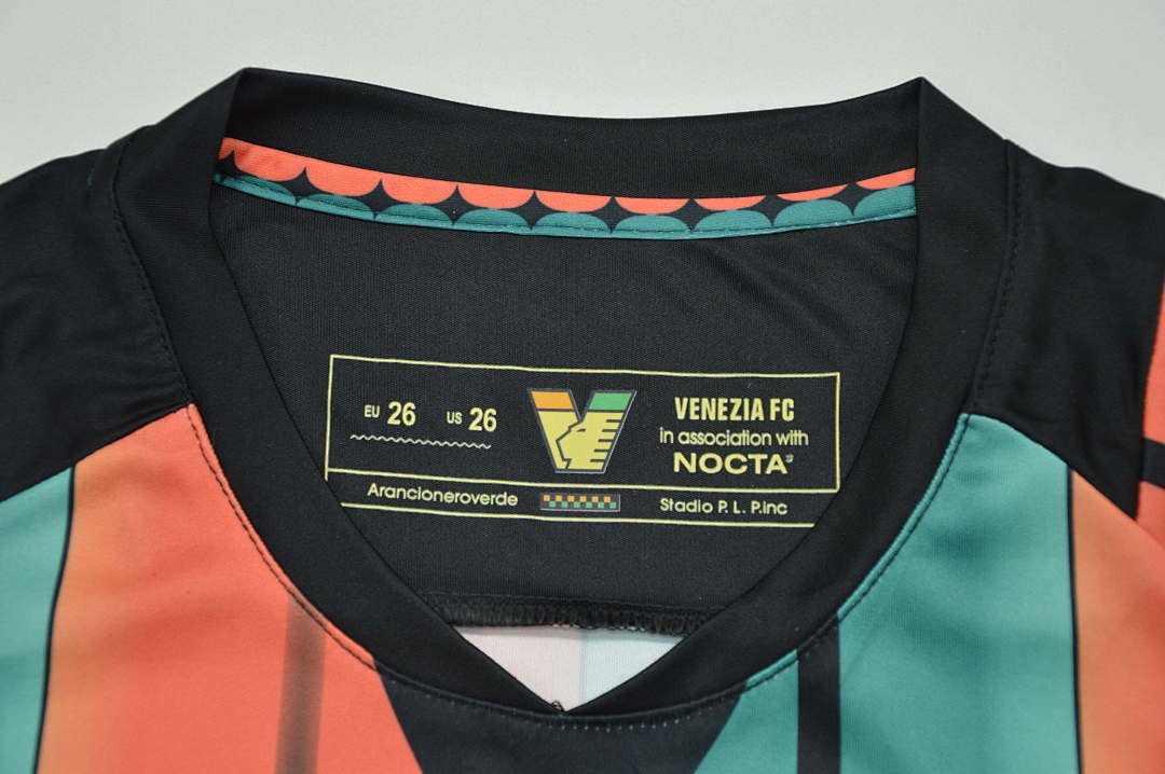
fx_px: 2522
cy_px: 387
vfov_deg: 17.5
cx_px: 582
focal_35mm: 78
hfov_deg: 26.0
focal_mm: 52
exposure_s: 1/200
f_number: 5
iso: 400
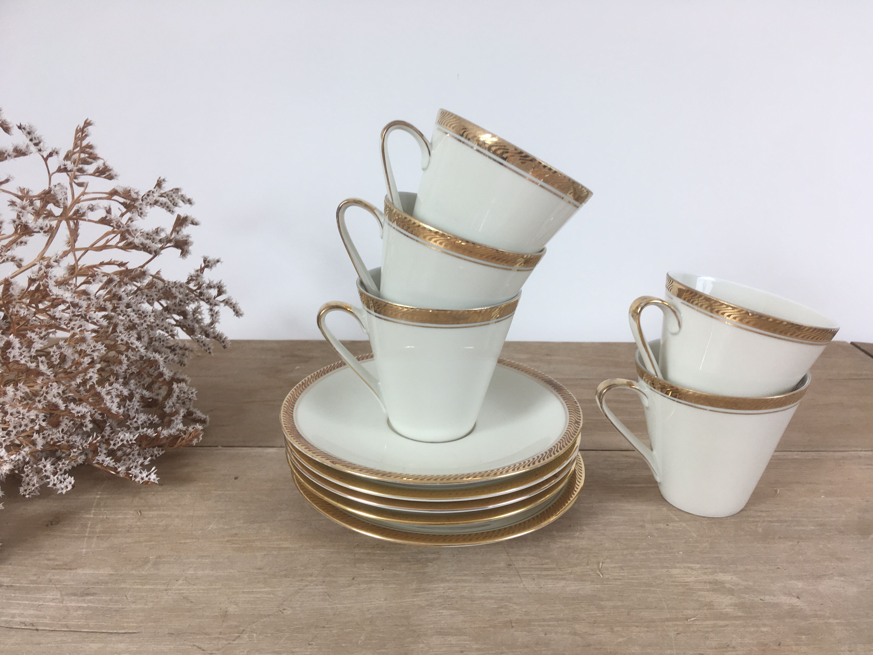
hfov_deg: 61.7
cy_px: 328
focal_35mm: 29
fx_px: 731
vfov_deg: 48.2
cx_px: 436
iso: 32
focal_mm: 4.15
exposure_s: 1/50
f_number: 2.2
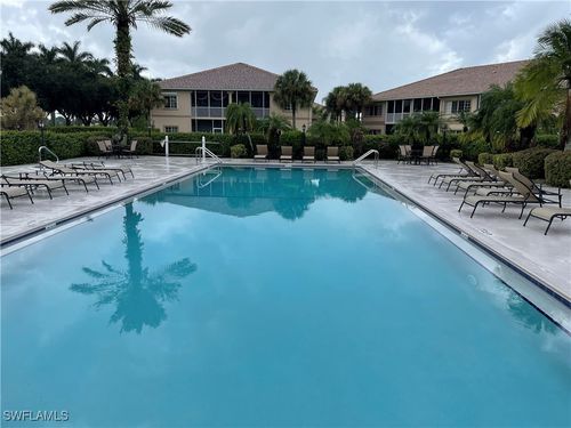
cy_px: 214
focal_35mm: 26
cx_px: 286
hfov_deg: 67.3
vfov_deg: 53.1
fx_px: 429
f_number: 1.6
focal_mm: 4.2
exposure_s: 1/1553
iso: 32
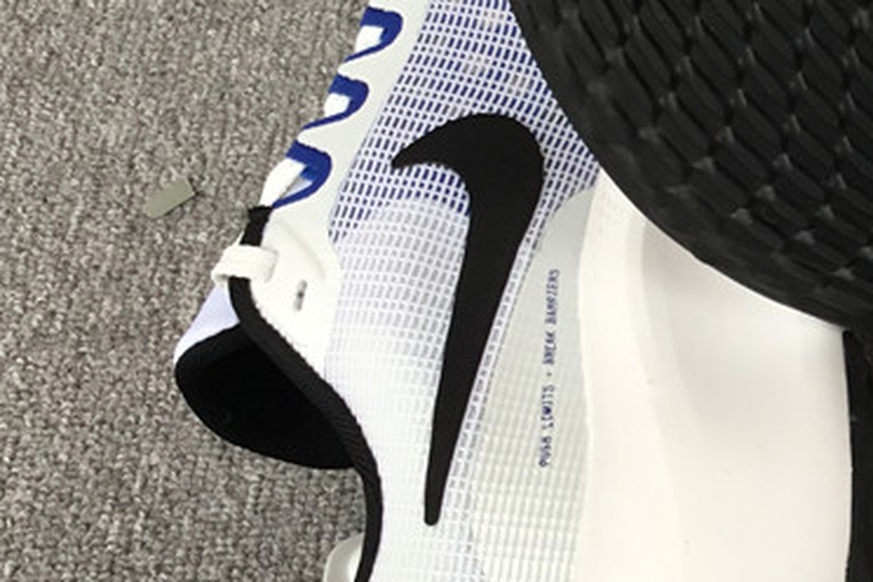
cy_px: 130
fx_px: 1891
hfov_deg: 24.6
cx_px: 904
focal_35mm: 78
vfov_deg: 17.4
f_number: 2.4
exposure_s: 1/50
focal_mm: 3.3
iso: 32
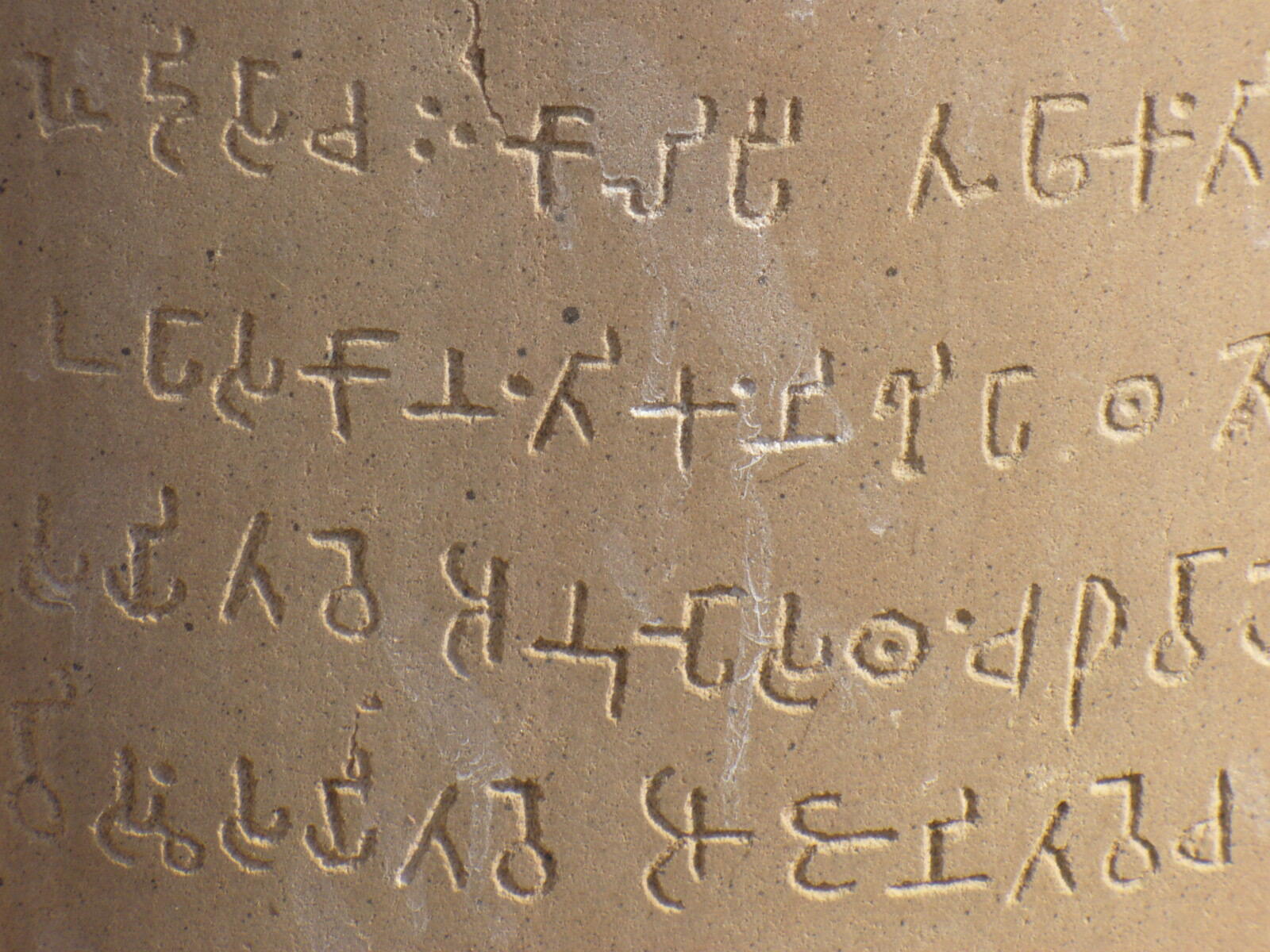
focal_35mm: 222
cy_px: 476
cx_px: 635
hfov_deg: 8.9
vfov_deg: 6.7
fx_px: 8145
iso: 80
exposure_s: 1/200
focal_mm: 36.6
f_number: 4.5
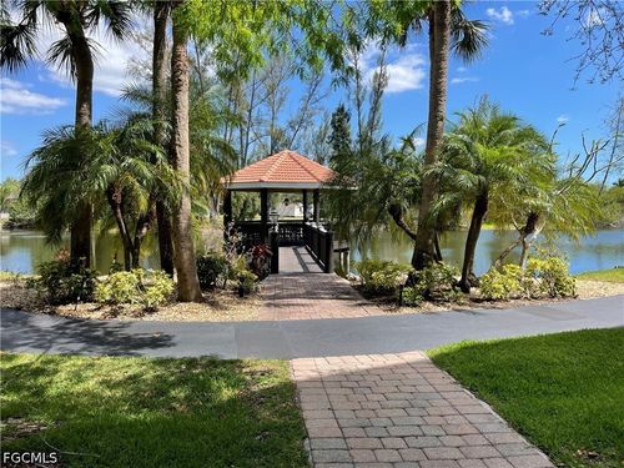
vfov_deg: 53.1
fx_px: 469
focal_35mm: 26
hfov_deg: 67.3
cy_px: 234
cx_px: 312
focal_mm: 4.2
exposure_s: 1/2092
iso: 32
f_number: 1.6
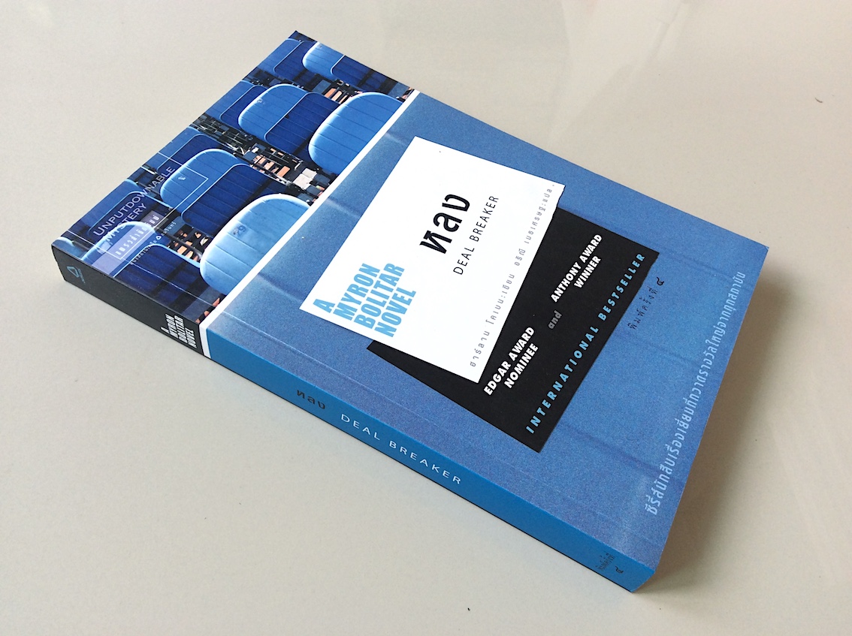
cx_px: 426
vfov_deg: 44.1
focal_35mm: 32
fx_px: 786
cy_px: 318
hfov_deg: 56.9
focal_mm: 3.3
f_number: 2.4
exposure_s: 1/127
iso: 32
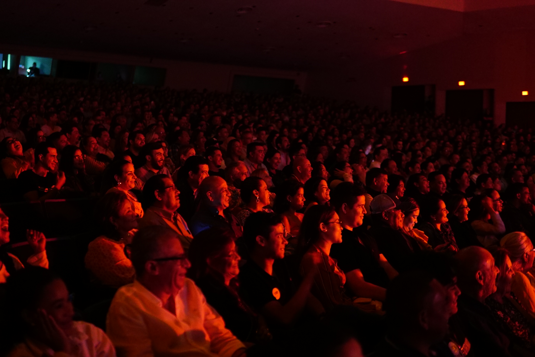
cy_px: 178
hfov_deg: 43.6
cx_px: 268
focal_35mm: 45
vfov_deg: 29.9
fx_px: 669
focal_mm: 30
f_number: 1.6
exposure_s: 1/30
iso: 3200
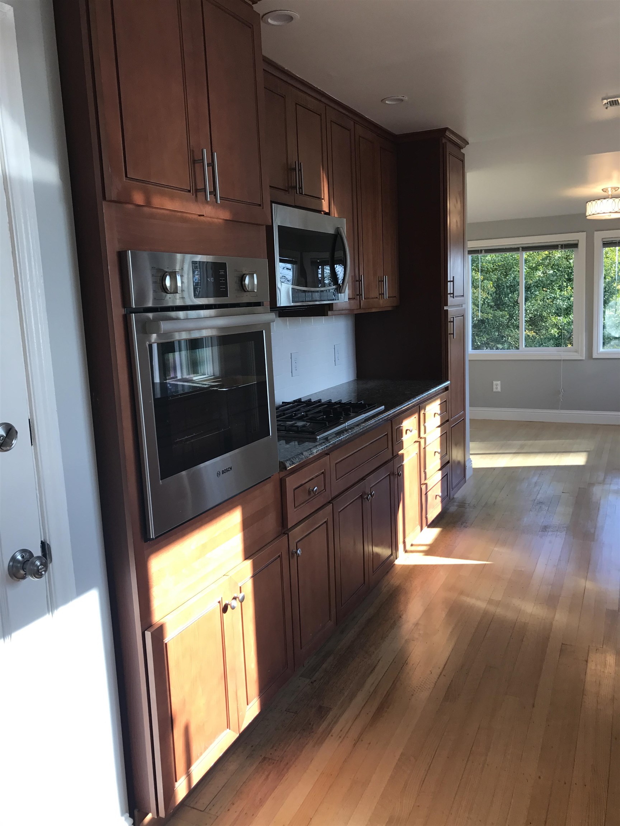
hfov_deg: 49.7
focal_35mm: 28
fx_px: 669
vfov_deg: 63.4
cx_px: 310
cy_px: 413
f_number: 1.8
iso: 20
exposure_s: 1/177
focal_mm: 3.99
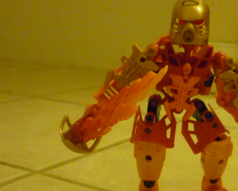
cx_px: 166
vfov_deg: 25.1
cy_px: 146
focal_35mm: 60
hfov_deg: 31.1
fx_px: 423
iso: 800
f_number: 2.8
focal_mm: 5.5
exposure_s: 1/40
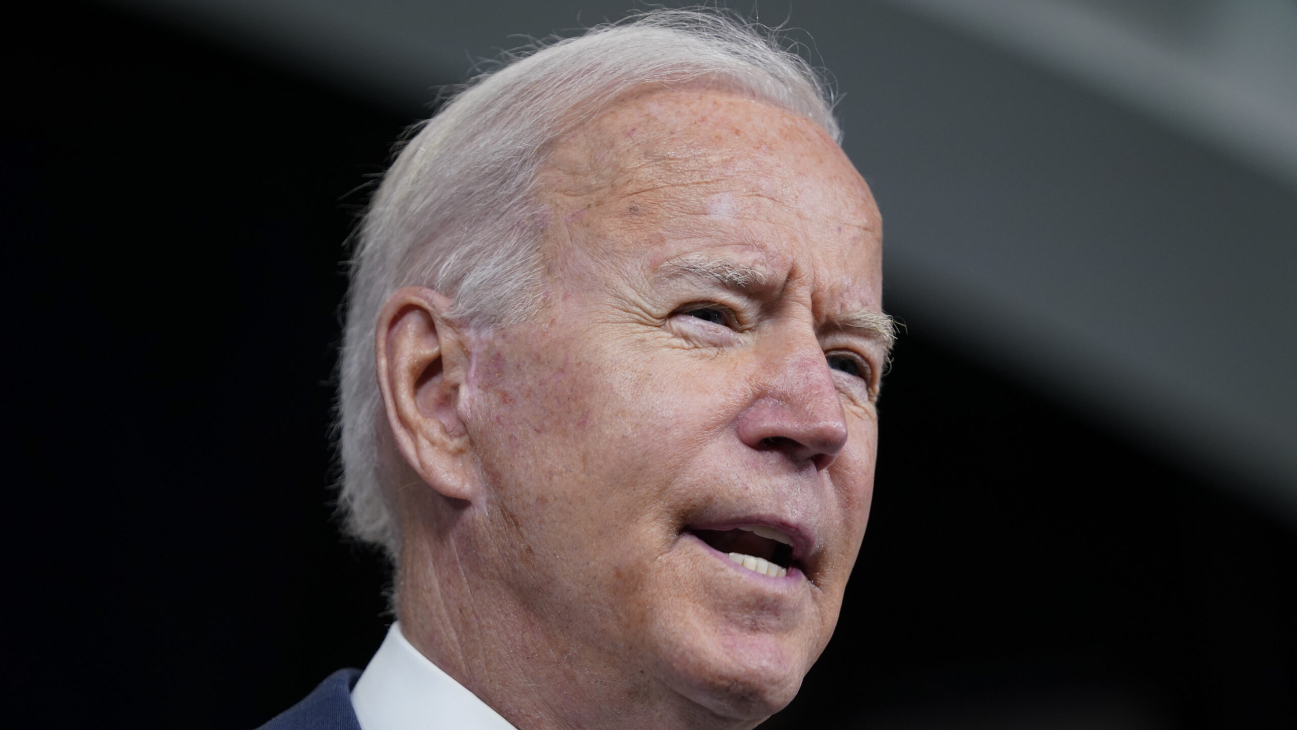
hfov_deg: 7.3
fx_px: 10112
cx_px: 648
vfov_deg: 4.1
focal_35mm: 294
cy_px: 431
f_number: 4
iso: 2000
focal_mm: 280
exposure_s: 1/250
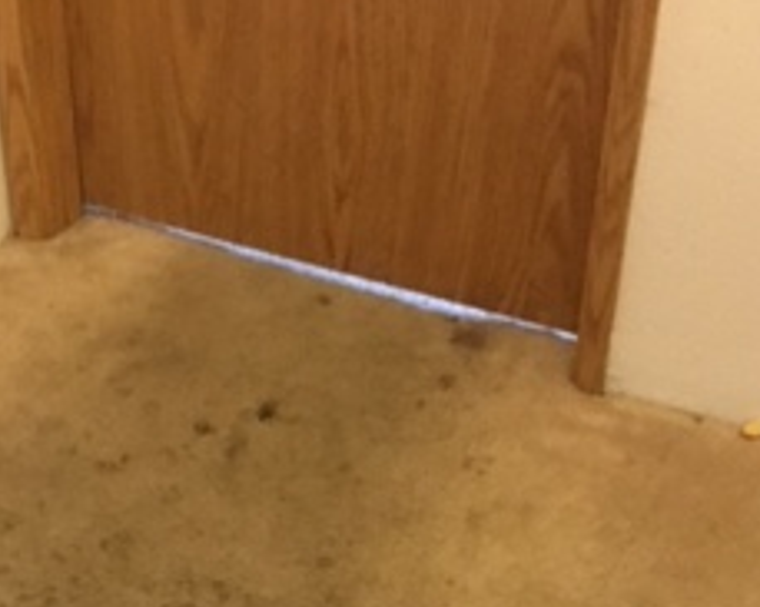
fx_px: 1776
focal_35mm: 79
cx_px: 312
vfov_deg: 17.7
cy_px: 866
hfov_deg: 24.1
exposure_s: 1/15
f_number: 2.2
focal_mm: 4.15
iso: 250
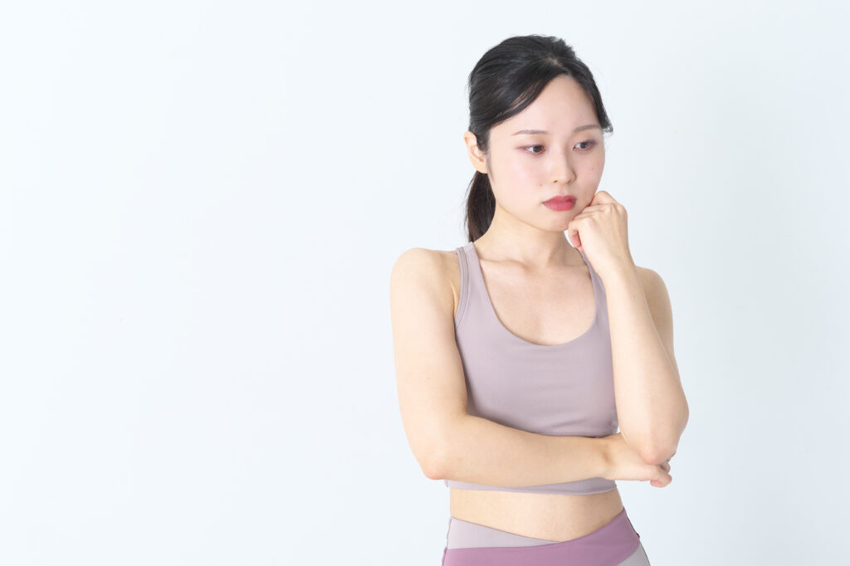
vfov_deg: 22.6
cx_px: 425
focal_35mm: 60
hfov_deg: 33.4
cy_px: 283
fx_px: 1416
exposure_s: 1/200
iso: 160
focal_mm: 40
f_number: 7.1
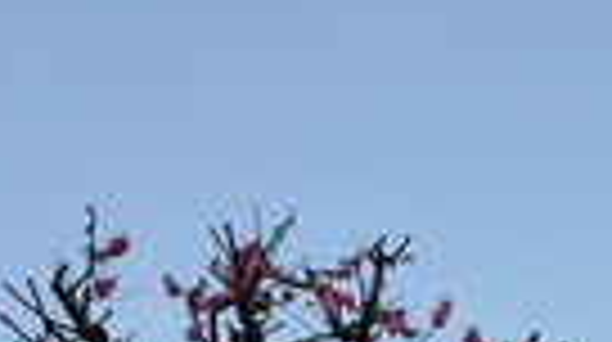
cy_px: 634
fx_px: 2555
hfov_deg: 13.3
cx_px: 716
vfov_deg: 7.4
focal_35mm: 158
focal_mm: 31
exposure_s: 1/320
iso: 200
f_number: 9
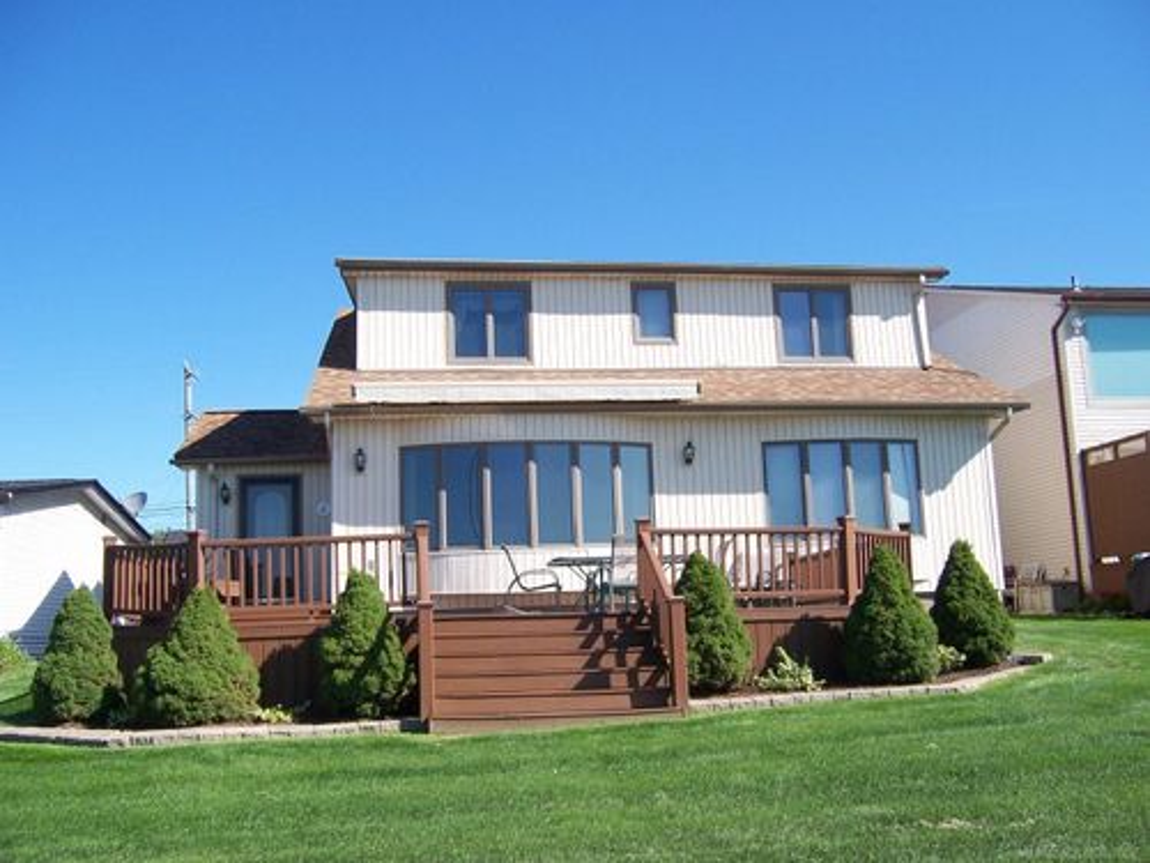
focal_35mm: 33
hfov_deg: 55.4
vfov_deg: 42.9
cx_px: 575
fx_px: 1096
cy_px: 432
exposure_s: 1/500
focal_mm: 5.5
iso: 80
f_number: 3.4
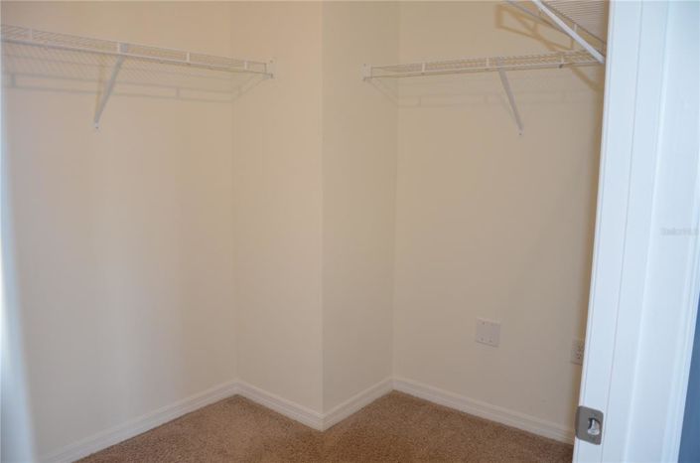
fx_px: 524
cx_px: 350
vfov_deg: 47.7
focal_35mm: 27
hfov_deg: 67.5
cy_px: 232
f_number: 3.5
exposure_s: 1/60
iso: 640
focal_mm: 18
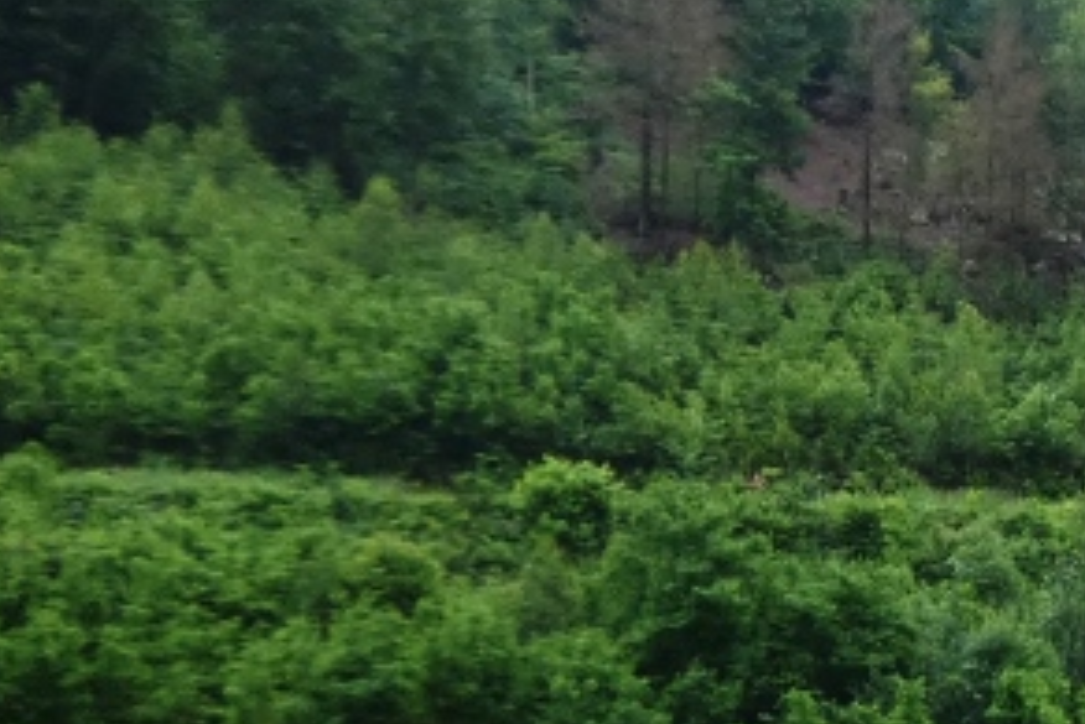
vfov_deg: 11.3
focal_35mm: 121
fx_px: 3648
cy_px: 514
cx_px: 1756
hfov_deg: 15.3
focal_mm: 6.2
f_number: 3.4
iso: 80
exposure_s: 1/160
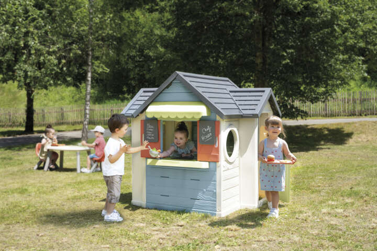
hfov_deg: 47.4
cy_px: 126
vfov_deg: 32.6
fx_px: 429
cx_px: 188
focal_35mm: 41
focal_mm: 41
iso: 400
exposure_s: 1/1000
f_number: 7.1
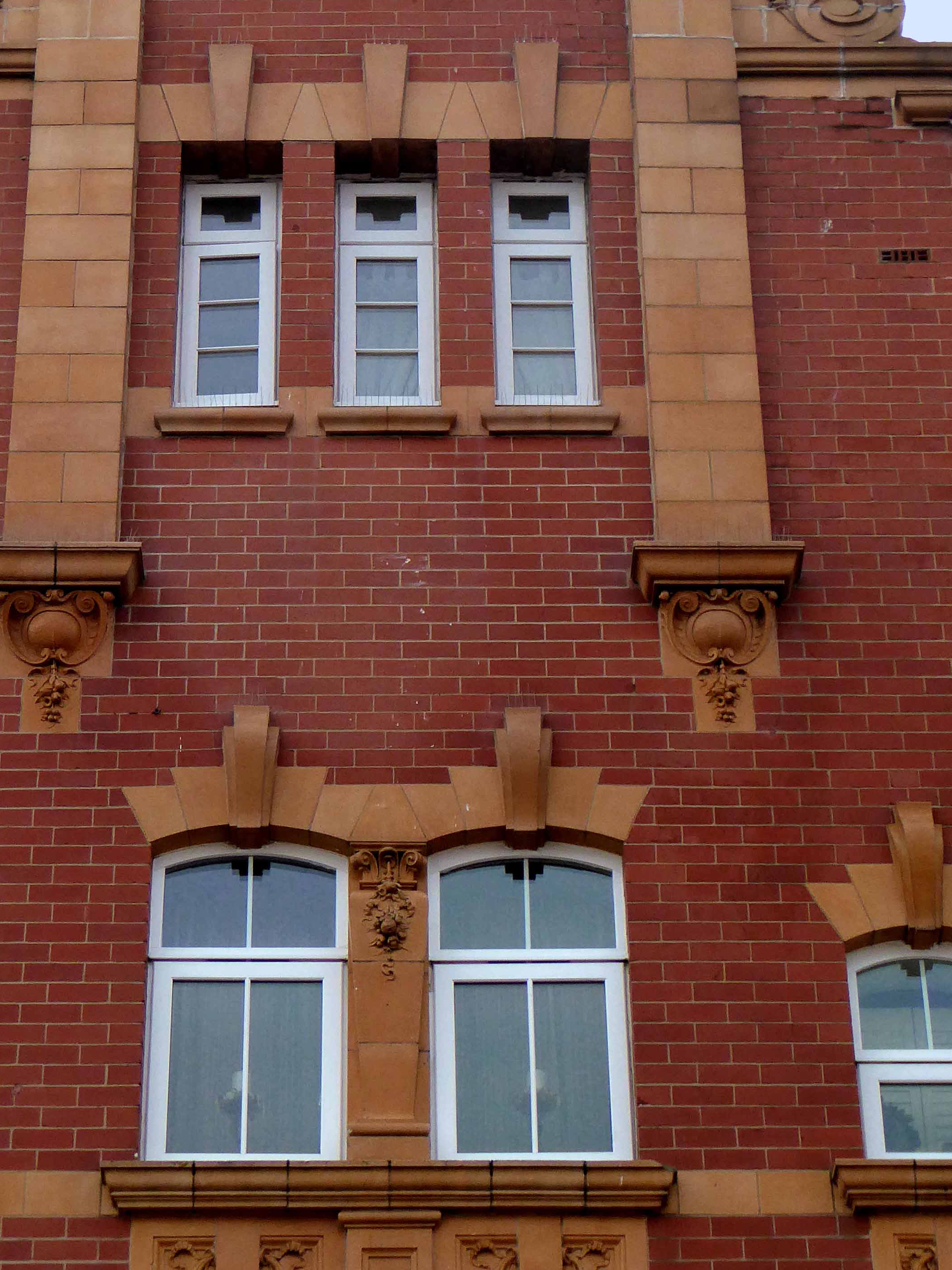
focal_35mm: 104
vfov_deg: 18.9
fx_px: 3814
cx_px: 396
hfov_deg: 14.2
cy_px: 442
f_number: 4.2
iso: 160
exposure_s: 1/500
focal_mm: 10.3
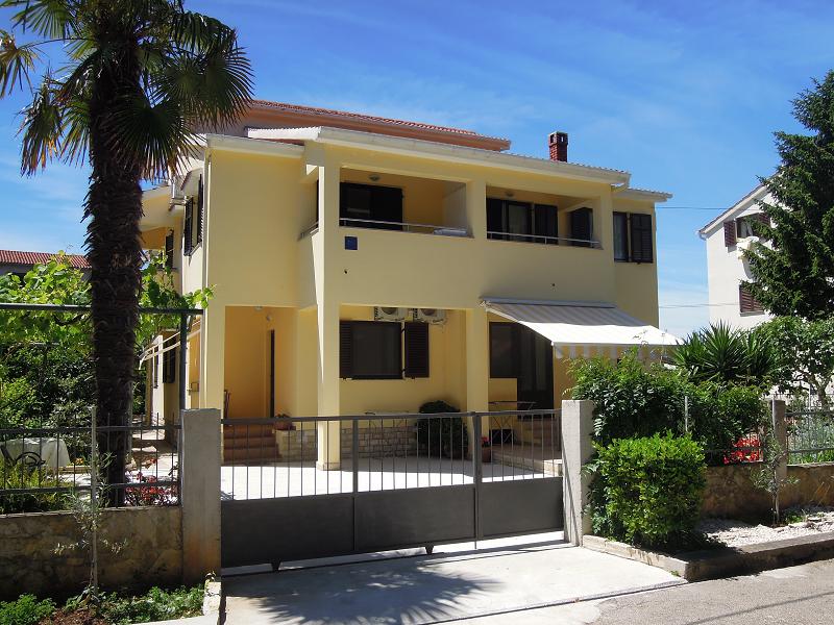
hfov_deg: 58.4
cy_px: 312
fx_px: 747
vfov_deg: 45.4
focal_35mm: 31
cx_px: 417
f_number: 3.7
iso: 160
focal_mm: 5.5
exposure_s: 1/1600
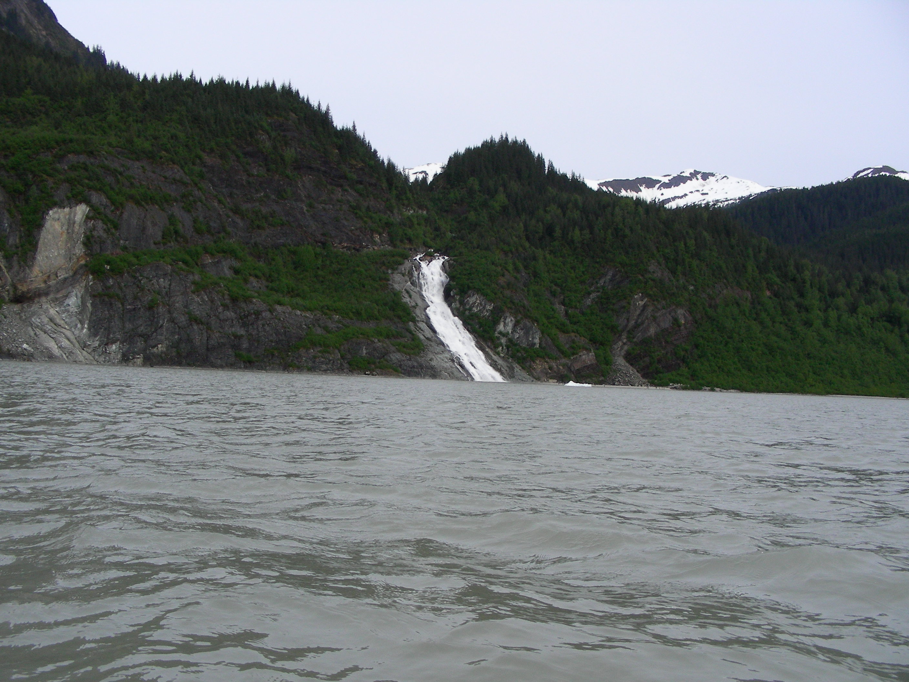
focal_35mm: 38
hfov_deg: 49.0
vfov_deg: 37.7
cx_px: 454
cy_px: 341
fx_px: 998
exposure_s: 1/767
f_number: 4
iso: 50
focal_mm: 6.3
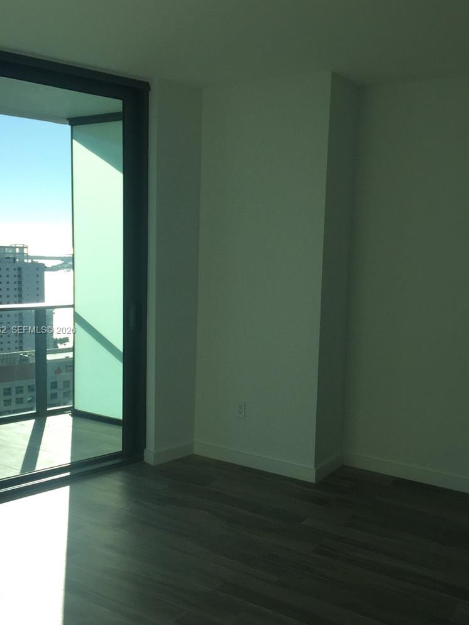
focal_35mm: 35
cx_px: 242
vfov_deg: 52.6
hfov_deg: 40.7
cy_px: 331
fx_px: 632
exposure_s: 1/1980
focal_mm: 4.15
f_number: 2.2
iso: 32
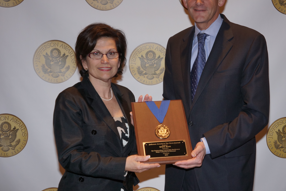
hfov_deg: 29.2
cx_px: 169
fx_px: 548
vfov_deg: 19.7
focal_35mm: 69
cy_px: 77
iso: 400
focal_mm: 38
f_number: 4.5
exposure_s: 1/60
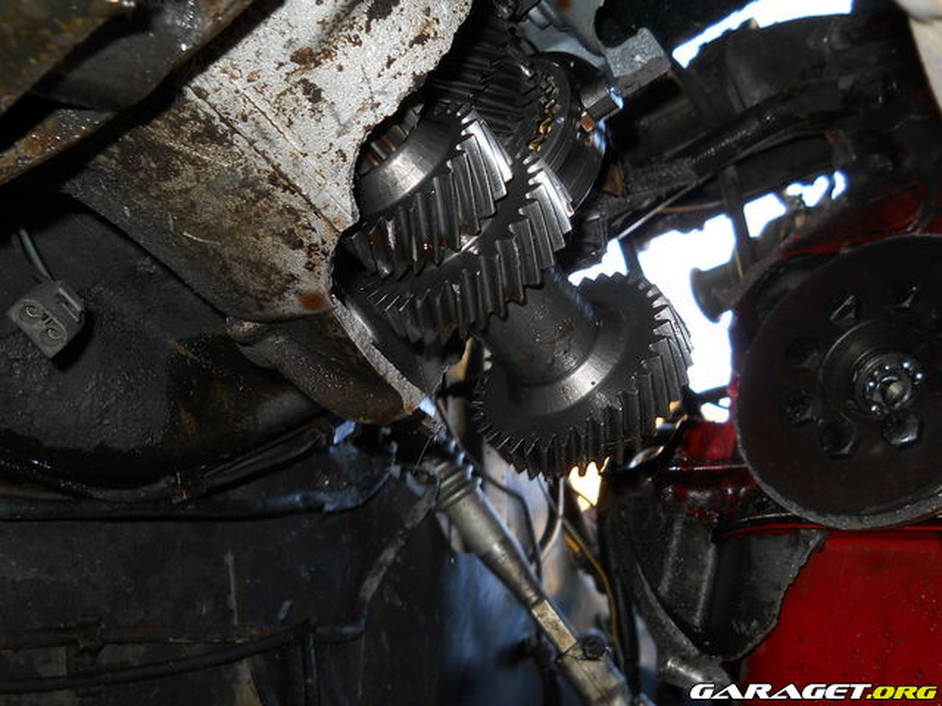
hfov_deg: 45.8
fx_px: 1116
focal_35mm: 41
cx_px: 471
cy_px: 353
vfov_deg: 35.1
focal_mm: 6.72
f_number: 3.1
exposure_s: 1/30
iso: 80
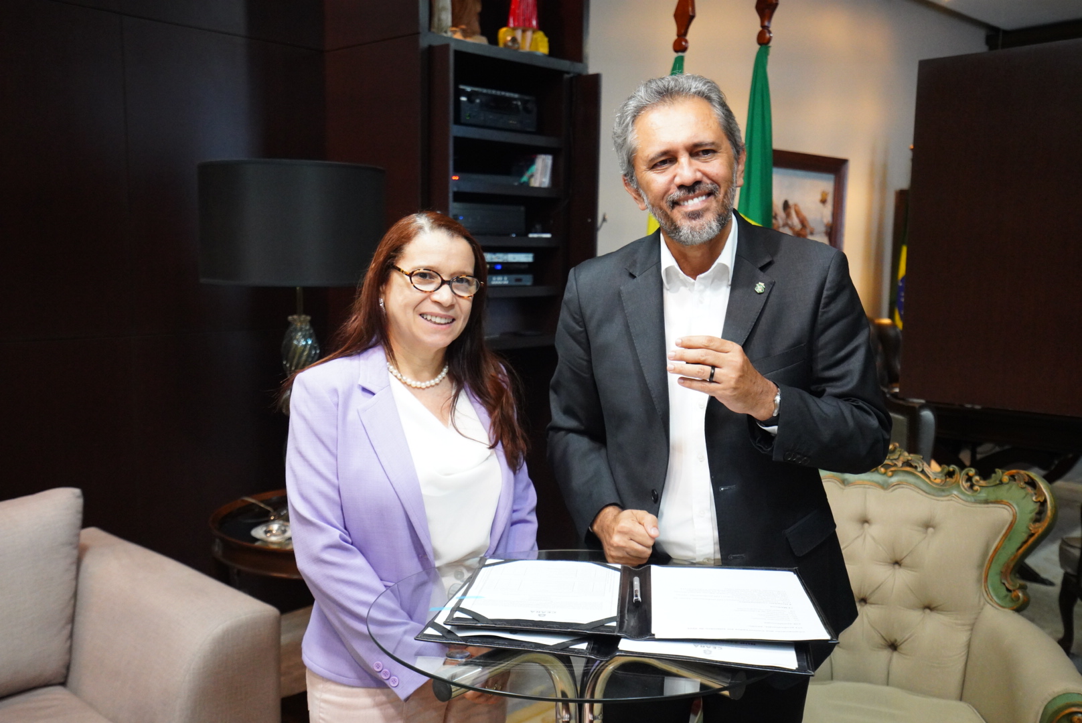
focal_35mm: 35
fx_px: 1053
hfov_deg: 54.4
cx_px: 541
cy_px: 362
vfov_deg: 37.9
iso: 8000
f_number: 4.5
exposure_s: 1/160
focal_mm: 35
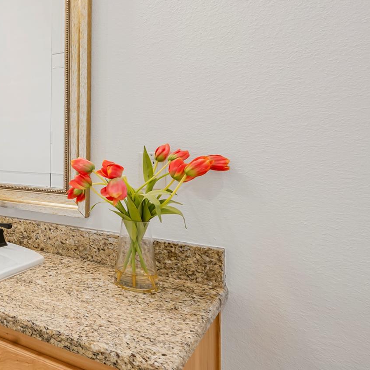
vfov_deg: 49.5
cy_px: 150
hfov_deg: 37.5
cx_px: -74
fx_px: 399
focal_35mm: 33
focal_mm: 16
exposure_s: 1/5
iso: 250
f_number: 11
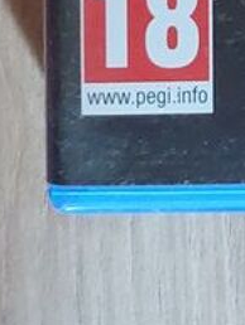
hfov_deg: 10.5
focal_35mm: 124
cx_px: 565
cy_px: -463
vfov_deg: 12.4
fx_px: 1168
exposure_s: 1/25
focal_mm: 5.23
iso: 640
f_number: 1.8
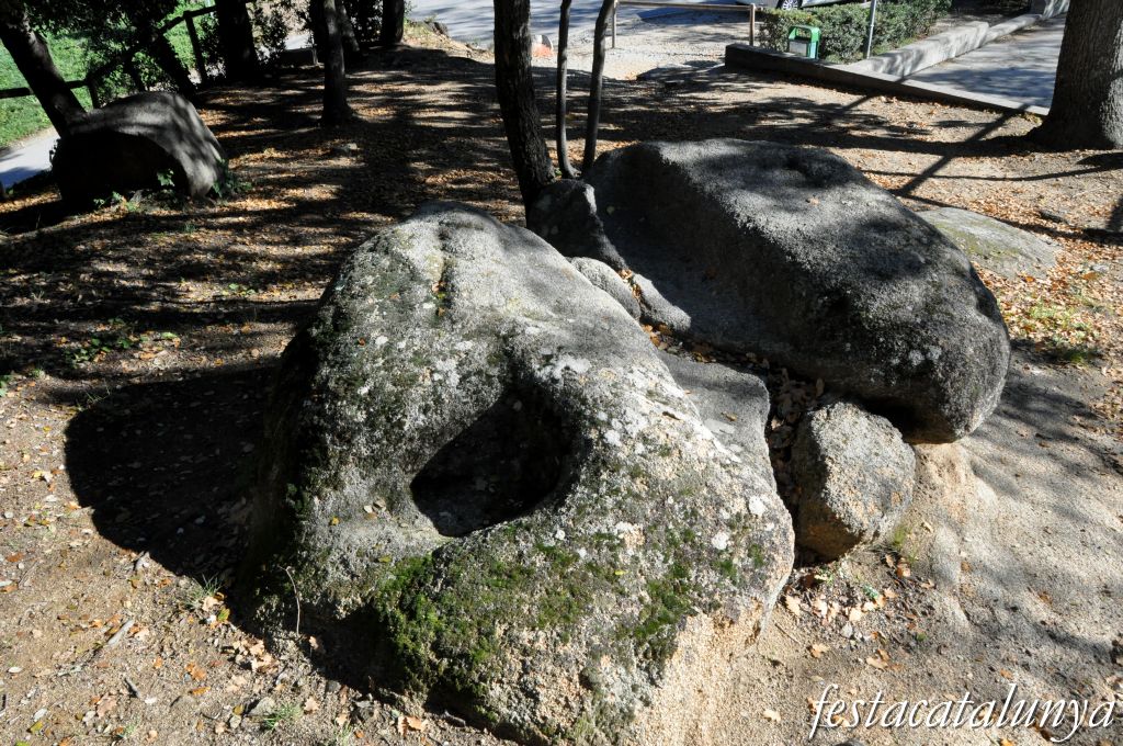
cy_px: 373
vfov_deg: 47.8
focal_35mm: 27
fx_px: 841
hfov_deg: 67.4
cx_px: 562
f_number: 11
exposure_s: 1/500
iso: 1600
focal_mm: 18
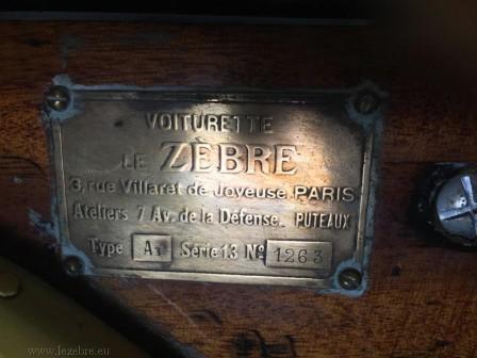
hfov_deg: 61.7
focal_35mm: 29
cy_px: 179
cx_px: 238
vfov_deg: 48.2
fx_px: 400
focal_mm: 4.15
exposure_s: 1/100
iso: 50
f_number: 2.2
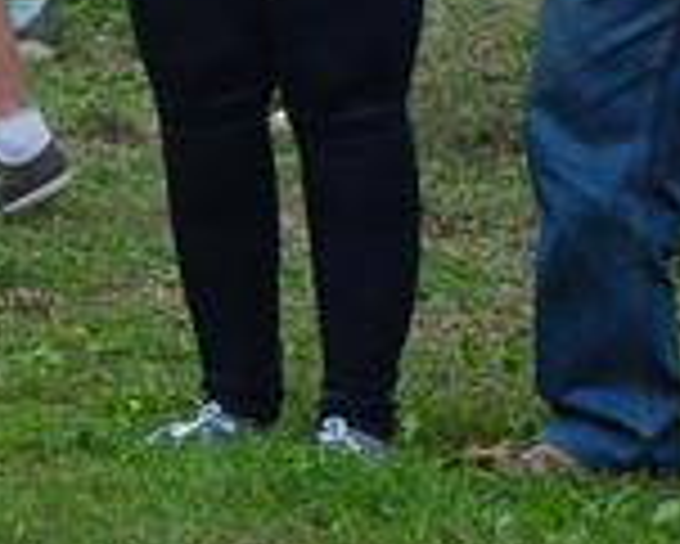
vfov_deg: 3.5
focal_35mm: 443
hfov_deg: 4.3
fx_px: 8921
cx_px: -567
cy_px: -312
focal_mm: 56
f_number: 4.5
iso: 1600
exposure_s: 1/100
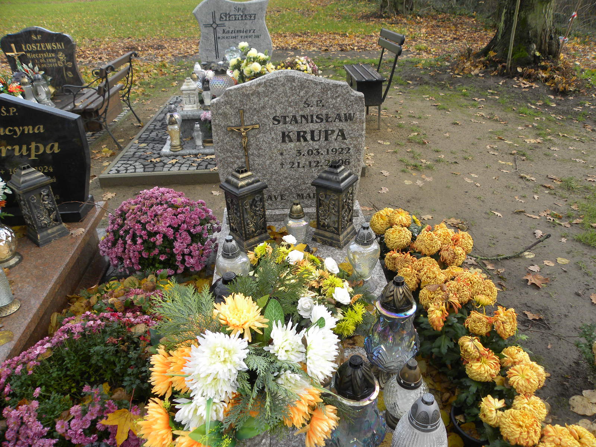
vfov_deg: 53.1
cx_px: 298
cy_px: 224
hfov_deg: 67.3
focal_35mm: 26
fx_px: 448
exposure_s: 1/96.7
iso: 64
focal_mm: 4.6
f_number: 3.2
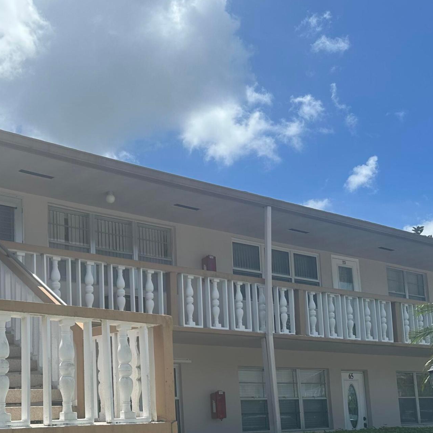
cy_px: 312
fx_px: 679
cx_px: 102
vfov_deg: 34.8
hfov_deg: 34.5
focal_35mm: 48
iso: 80
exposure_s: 1/5263
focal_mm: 6.86
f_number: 1.78
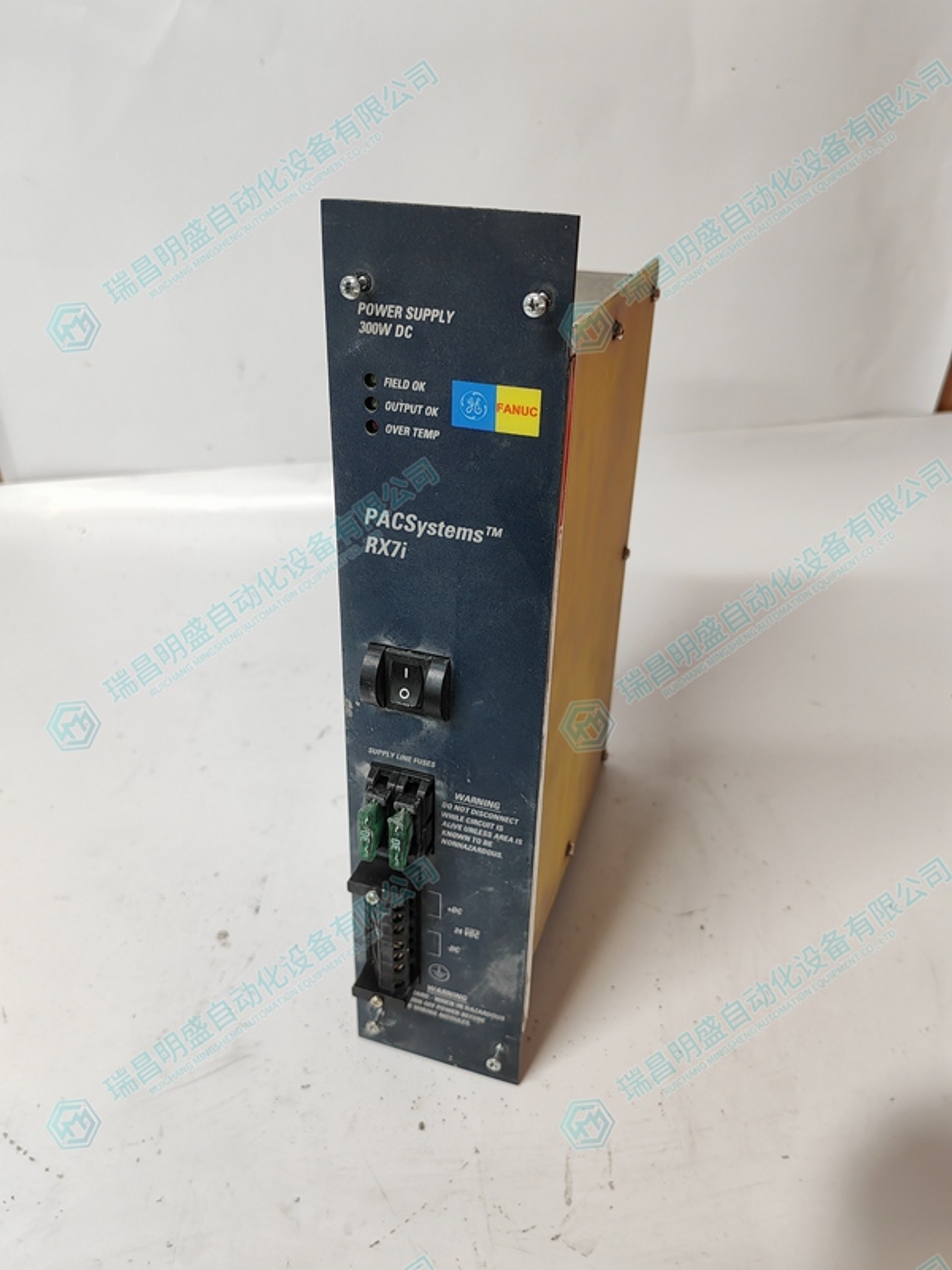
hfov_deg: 51.4
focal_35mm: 27
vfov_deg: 65.3
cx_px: 476
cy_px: 635
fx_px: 990
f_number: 1.9
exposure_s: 1/100
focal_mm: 6.12
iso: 1000
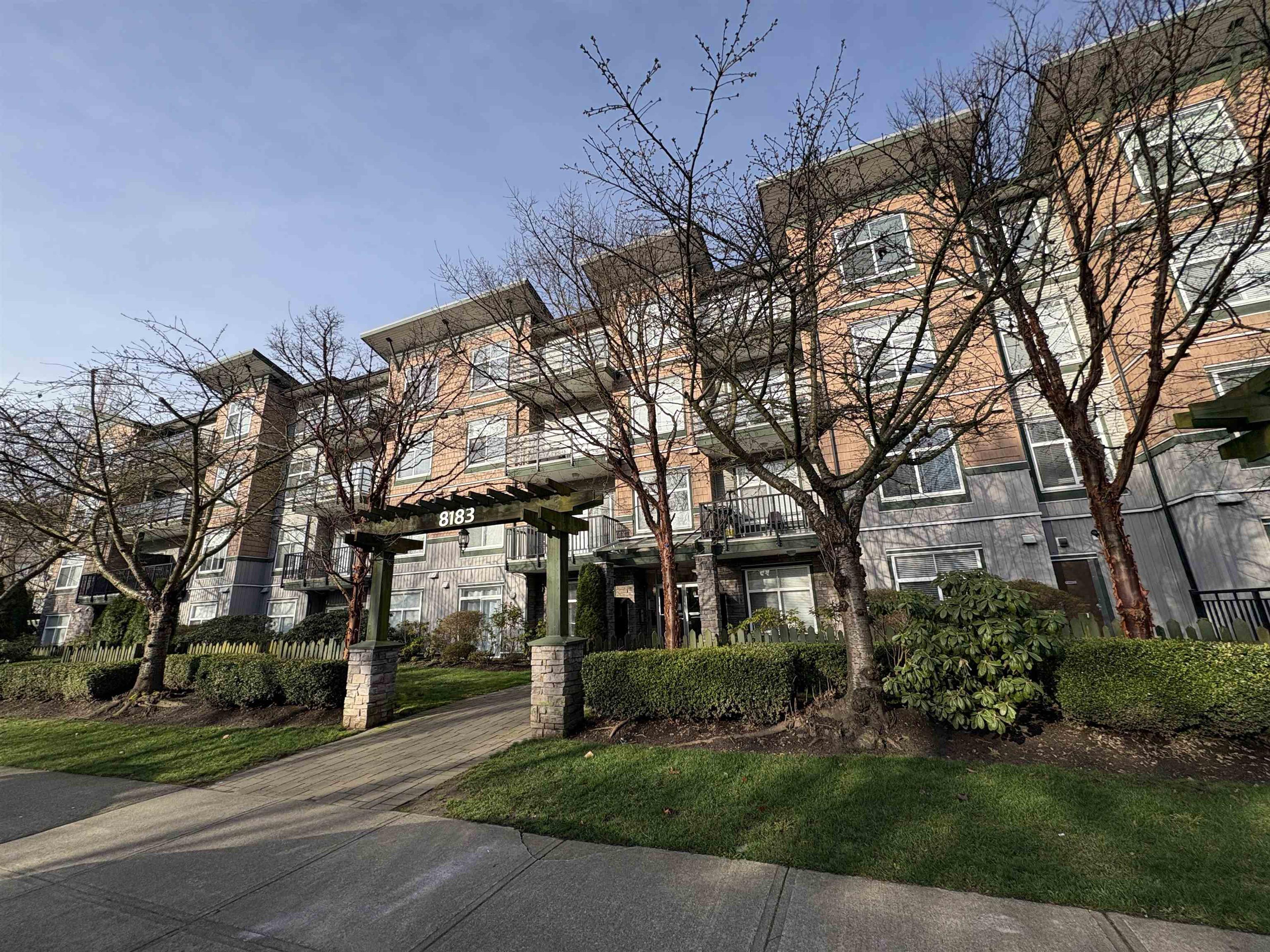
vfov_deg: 85.7
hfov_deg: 102.1
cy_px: 476
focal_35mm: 14
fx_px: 514
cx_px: 635
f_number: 2.2
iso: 50
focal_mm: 2.22
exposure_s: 1/1094
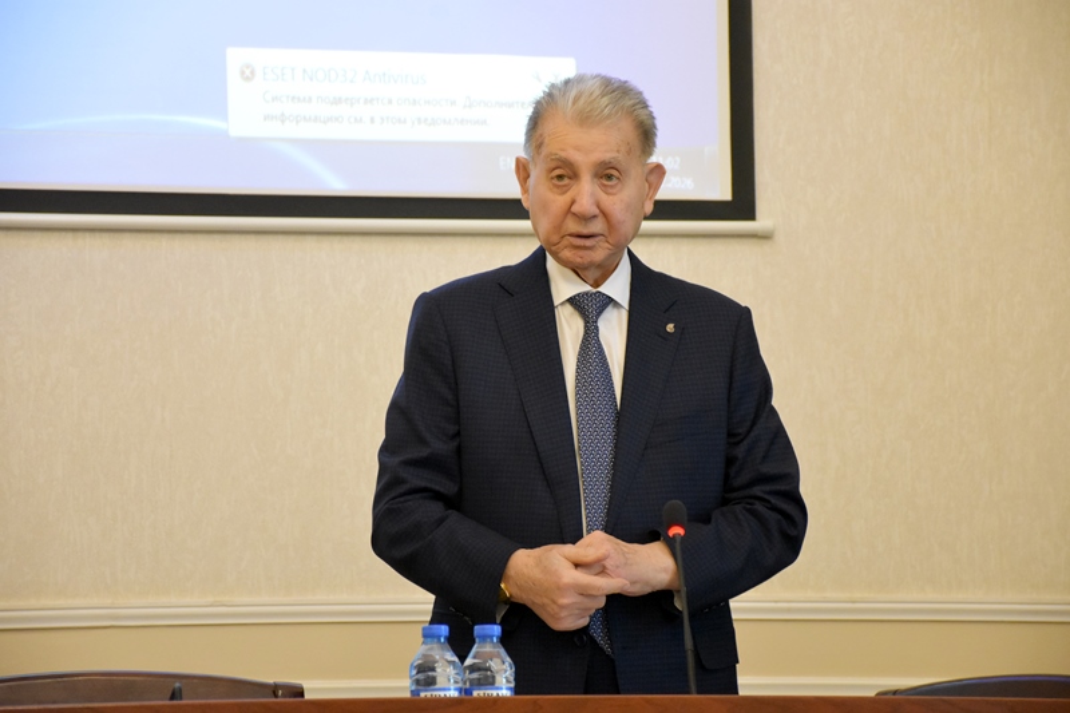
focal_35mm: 150
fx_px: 4457
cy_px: 356
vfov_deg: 9.1
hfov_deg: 13.7
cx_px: 535
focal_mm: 100
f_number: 5.6
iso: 4500
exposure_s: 1/60
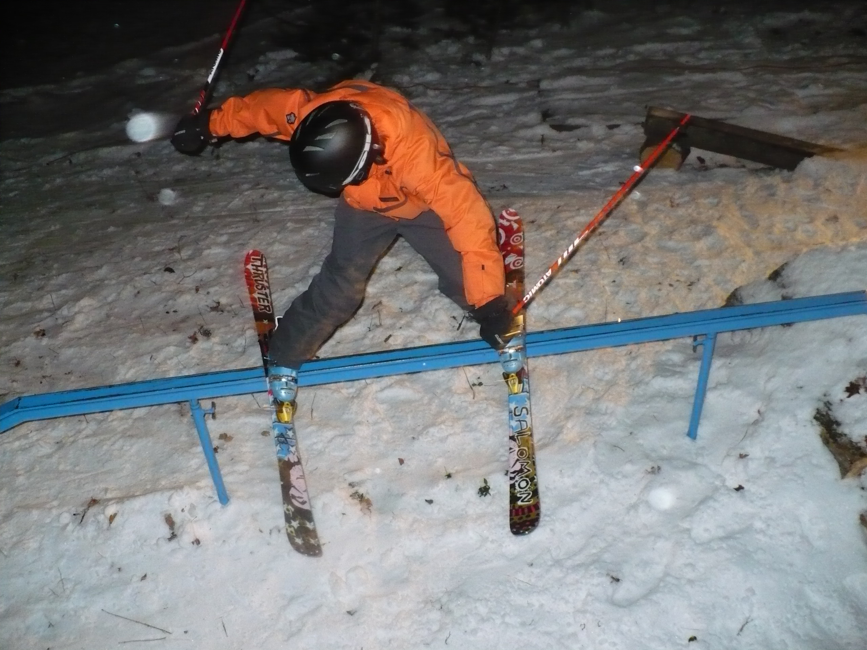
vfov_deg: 38.7
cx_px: 434
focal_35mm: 37
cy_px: 325
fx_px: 927
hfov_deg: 50.1
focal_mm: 6.1
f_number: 2.8
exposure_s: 1/30
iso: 640
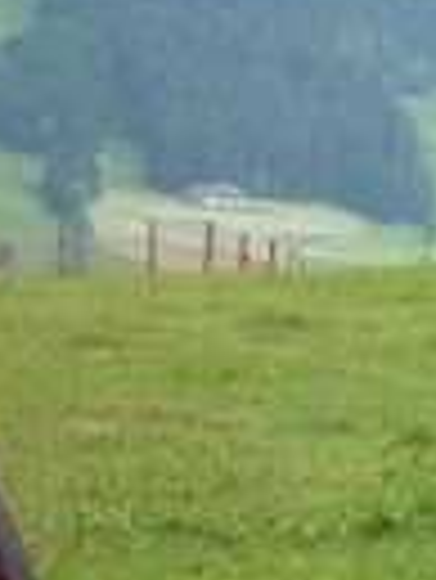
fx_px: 3957
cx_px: 850
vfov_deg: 8.4
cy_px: 108
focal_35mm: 236
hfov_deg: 6.2
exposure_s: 1/80
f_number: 5.5
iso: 125
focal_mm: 13.4
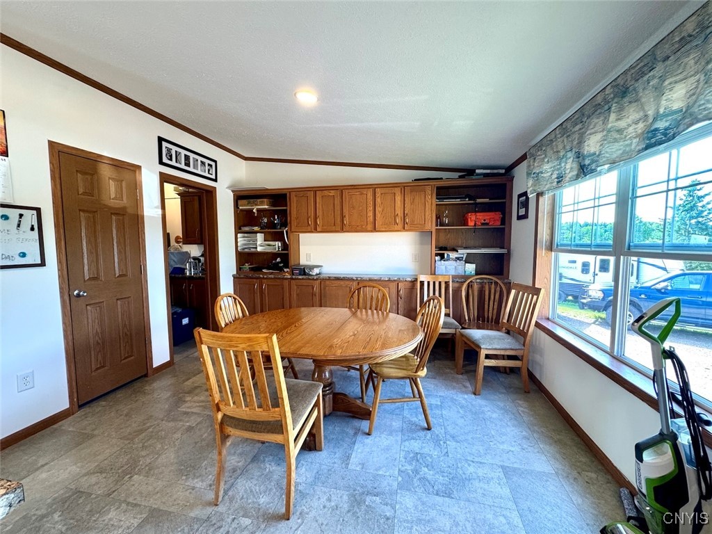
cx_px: 356
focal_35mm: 14
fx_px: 288
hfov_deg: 102.1
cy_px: 267
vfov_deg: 85.7
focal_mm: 2.22
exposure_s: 1/60
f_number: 2.2
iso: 160
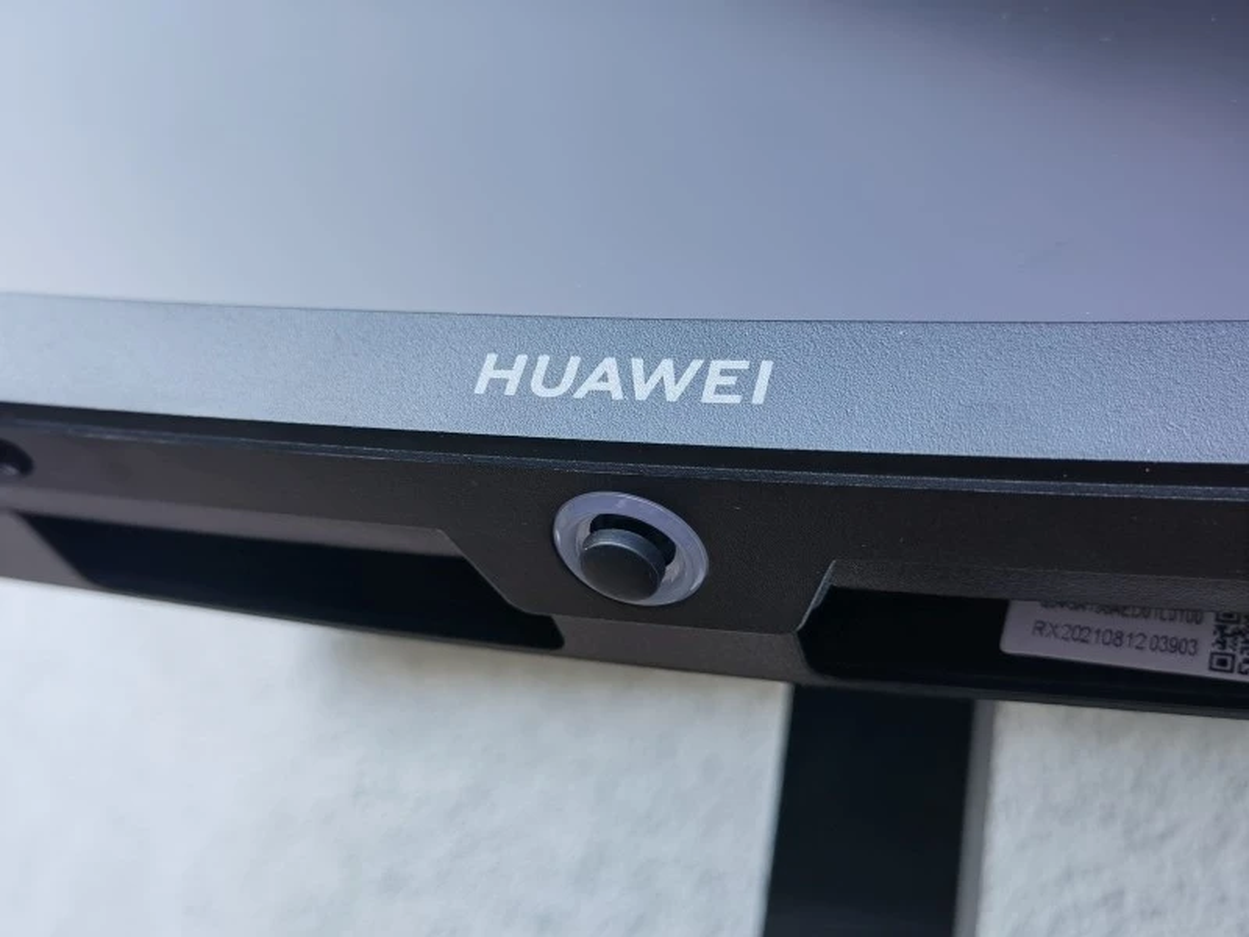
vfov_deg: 35.1
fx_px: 1479
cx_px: 624
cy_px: 468
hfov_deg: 45.8
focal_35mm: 41
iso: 50
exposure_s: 1/193
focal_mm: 6.67
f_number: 1.9
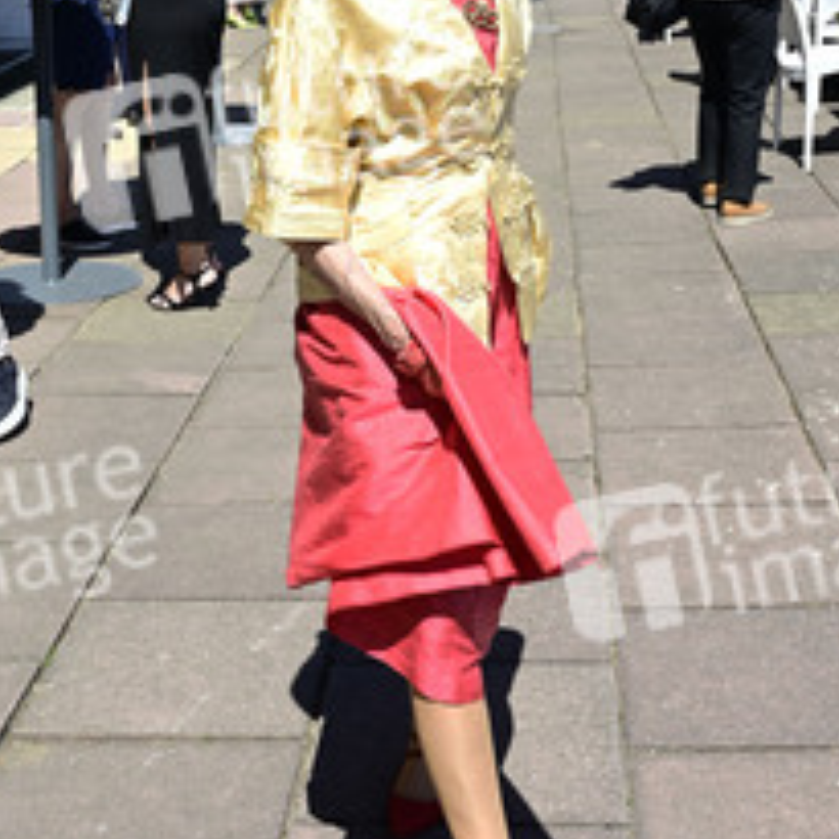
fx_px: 1339
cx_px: 393
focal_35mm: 49
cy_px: 340
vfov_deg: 34.7
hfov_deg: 34.8
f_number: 8
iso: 100
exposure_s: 1/200
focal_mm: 29.5
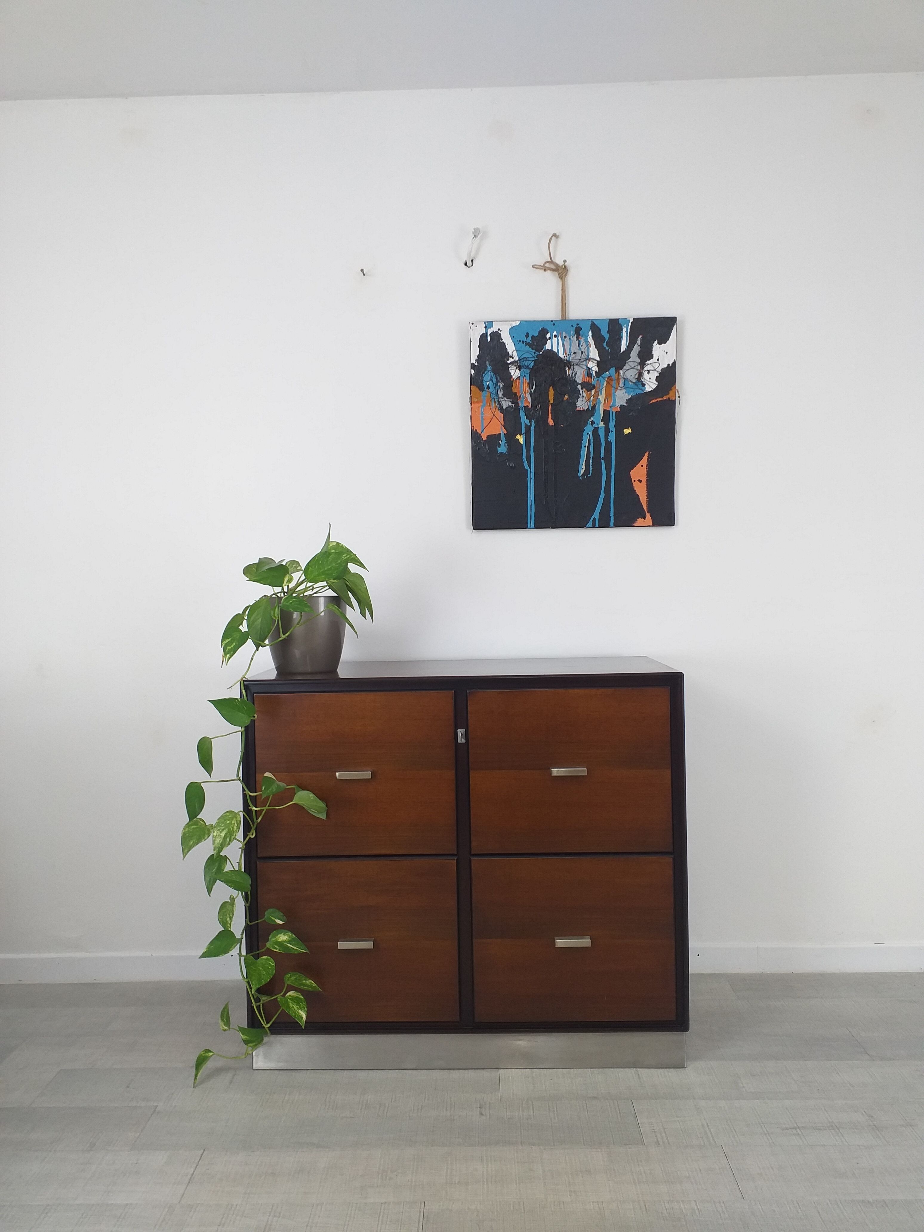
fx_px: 925
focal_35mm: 26
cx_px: 462
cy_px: 616
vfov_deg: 67.3
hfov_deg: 53.1
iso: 50
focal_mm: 3.6
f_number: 1.9
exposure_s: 1/50
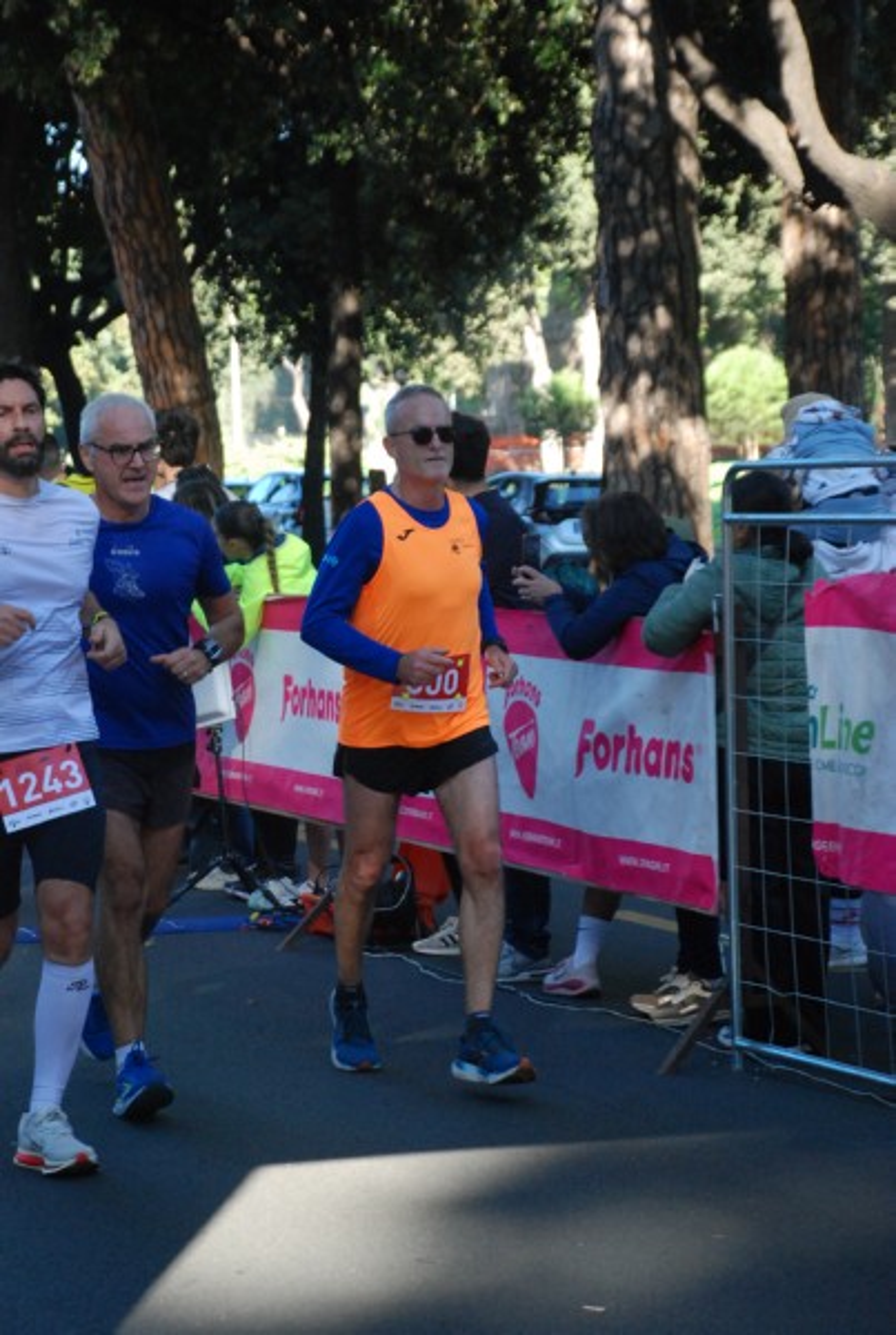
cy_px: 668
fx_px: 4178
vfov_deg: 18.1
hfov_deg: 12.2
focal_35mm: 112
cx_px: 448
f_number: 5.6
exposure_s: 1/320
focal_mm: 75
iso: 1000
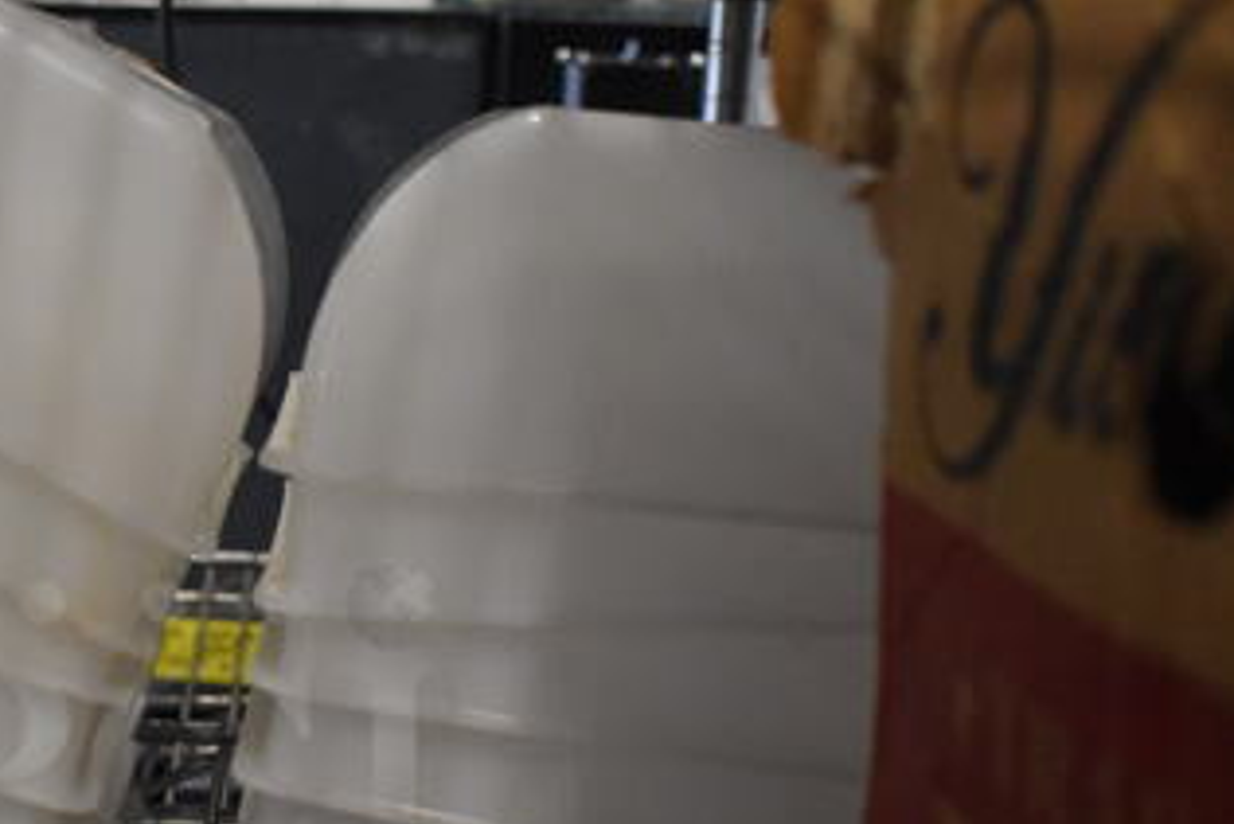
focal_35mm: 58
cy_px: 762
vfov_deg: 22.7
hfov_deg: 33.0
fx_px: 1989
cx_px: 164
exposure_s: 1/125
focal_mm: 20
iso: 4500
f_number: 3.8
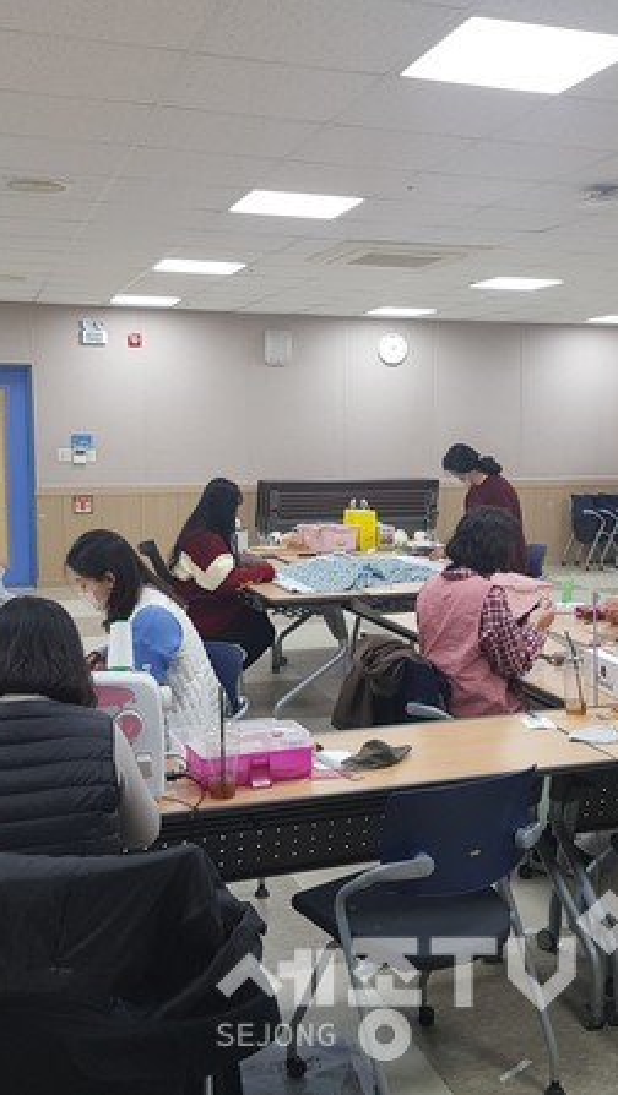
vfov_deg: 52.8
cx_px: 392
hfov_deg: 31.1
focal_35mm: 38
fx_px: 1105
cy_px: 546
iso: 80
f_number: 1.7
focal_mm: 4.2
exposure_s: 1/60
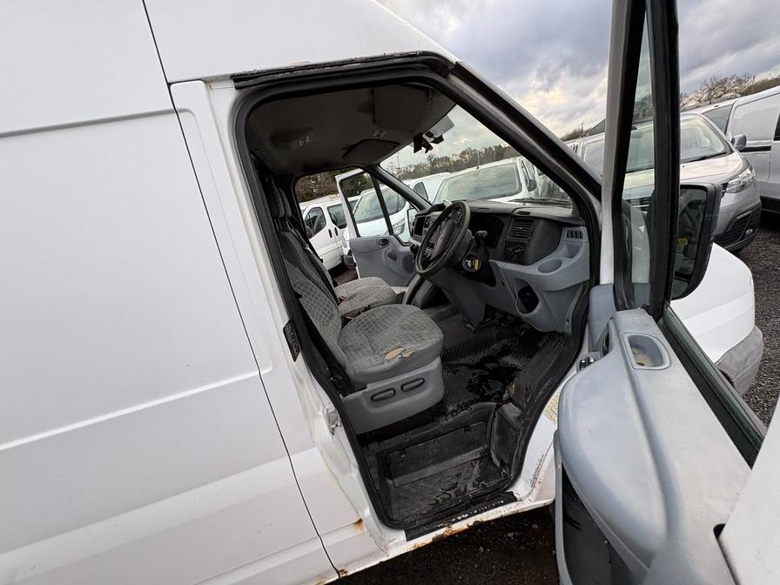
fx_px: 315
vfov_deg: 85.7
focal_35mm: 14
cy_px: 292
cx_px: 390
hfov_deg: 102.1
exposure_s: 1/116
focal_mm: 2.22
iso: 50
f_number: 2.2
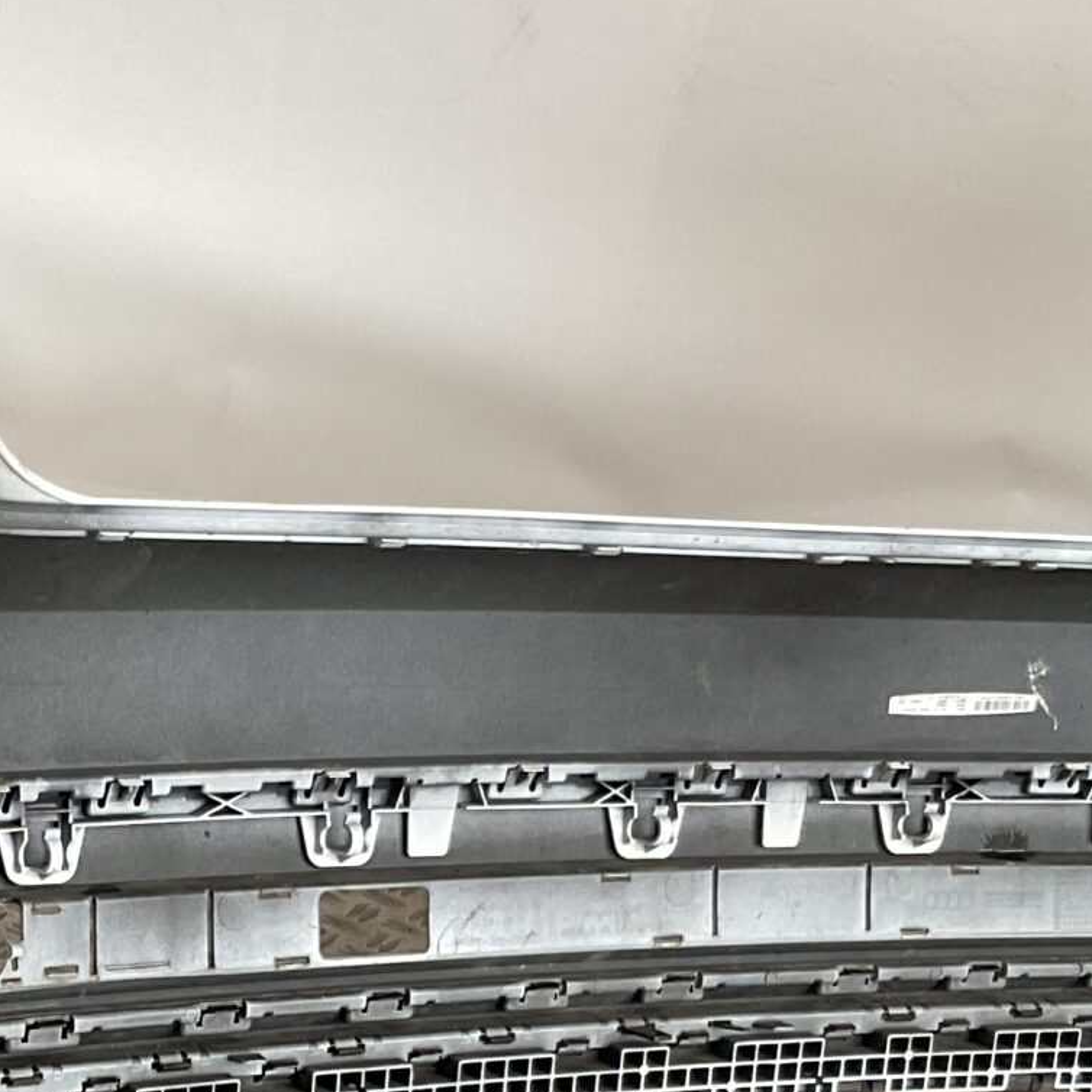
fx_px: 3105
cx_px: 135
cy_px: 1056
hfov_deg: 19.6
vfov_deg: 19.4
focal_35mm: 87
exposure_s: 1/120
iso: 64
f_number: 1.8
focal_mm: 3
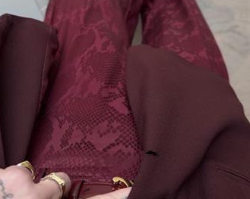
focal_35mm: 38
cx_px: 124
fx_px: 281
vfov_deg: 37.7
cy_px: 38
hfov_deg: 48.0
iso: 200
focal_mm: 6.76
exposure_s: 1/111
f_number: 1.78
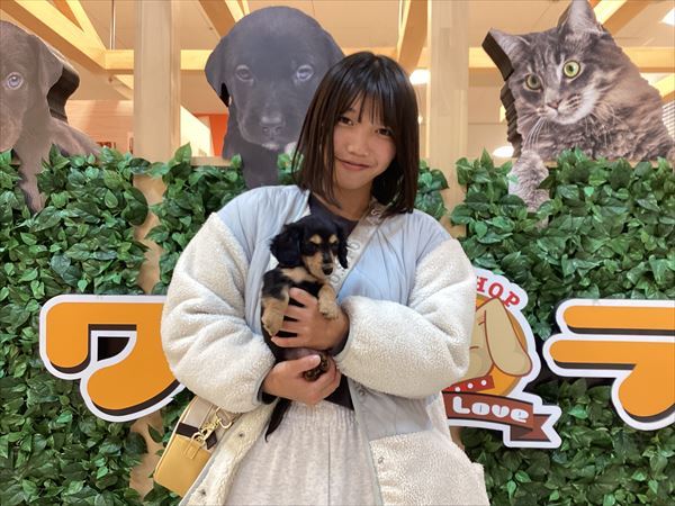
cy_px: 253
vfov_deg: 45.4
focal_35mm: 31
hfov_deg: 58.4
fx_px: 604
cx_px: 338
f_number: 2.4
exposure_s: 1/50
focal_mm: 3.3
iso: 80
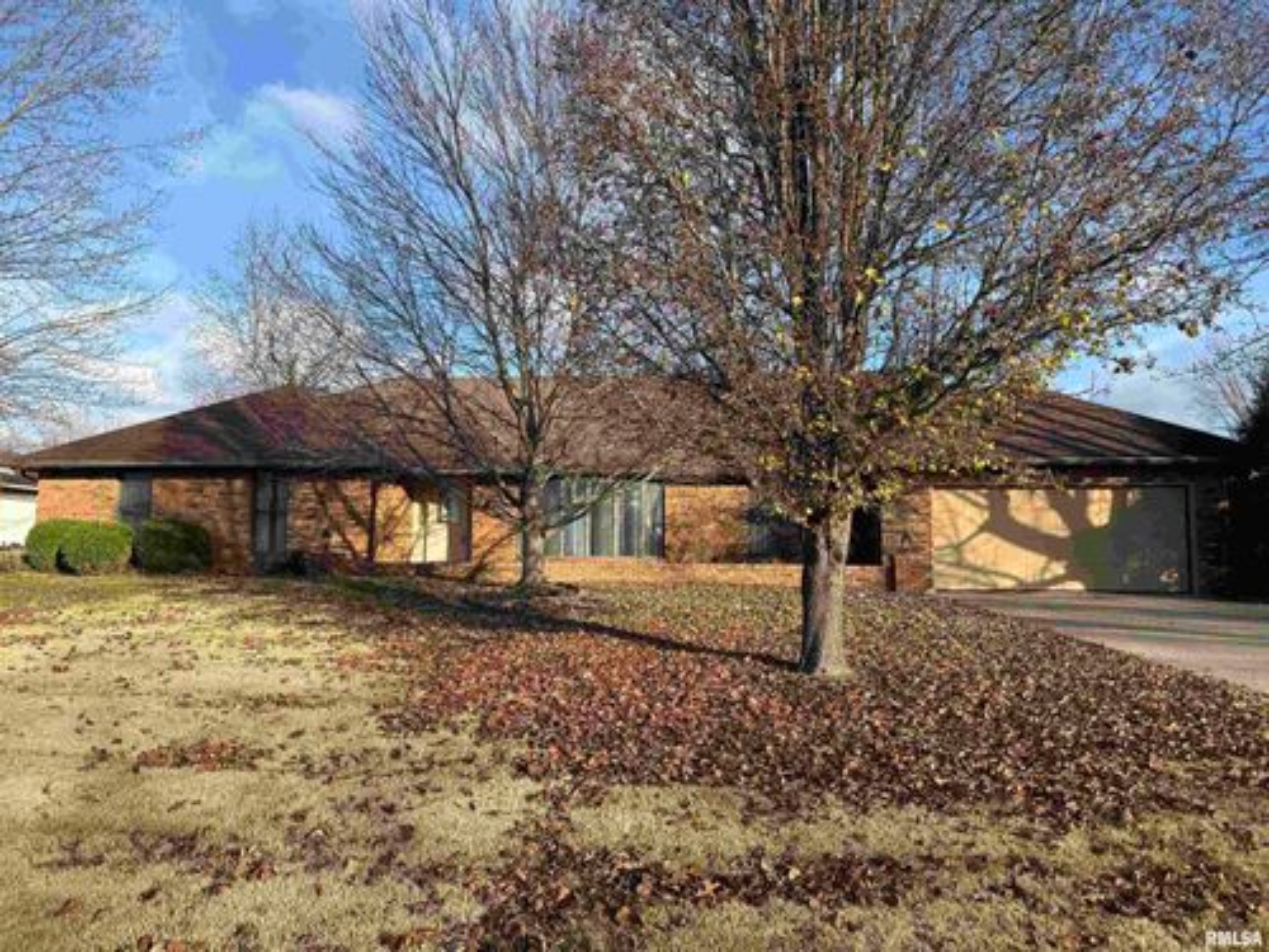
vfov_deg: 56.8
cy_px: 476
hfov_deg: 71.6
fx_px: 880
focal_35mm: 24
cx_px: 634
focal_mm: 6.76
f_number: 1.78
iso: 80
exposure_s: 1/2000
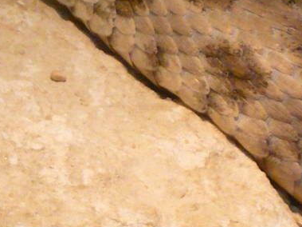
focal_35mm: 422
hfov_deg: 4.7
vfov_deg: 3.5
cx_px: -120
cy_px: 137
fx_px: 3680
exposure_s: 1/60
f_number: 5.1
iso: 400
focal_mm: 16.5
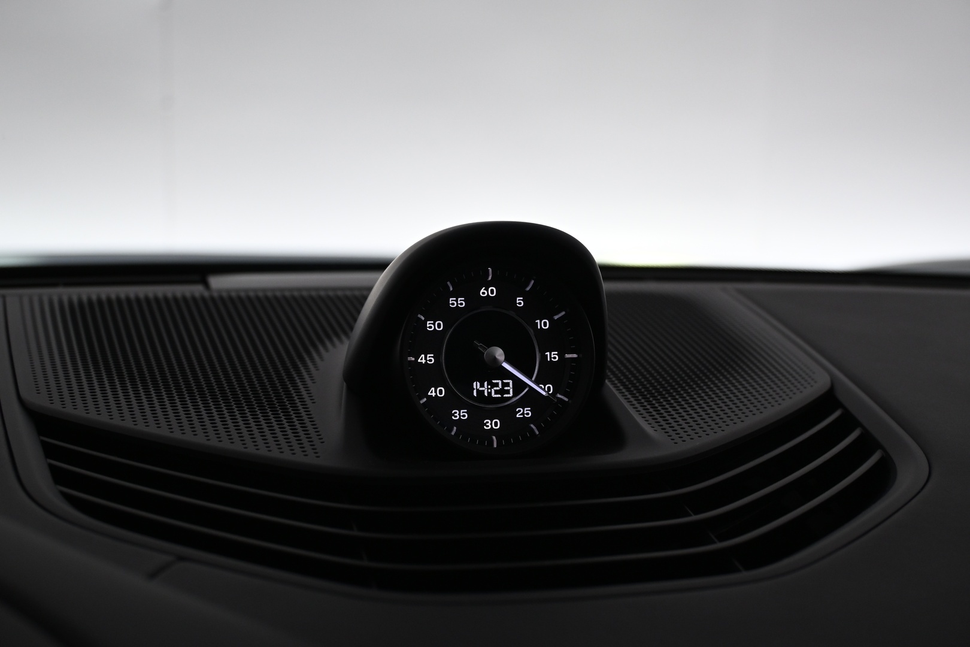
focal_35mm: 45
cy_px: 324
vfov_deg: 29.9
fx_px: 1212
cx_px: 485
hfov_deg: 43.6
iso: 640
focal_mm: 30
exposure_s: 1/60
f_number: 4.8
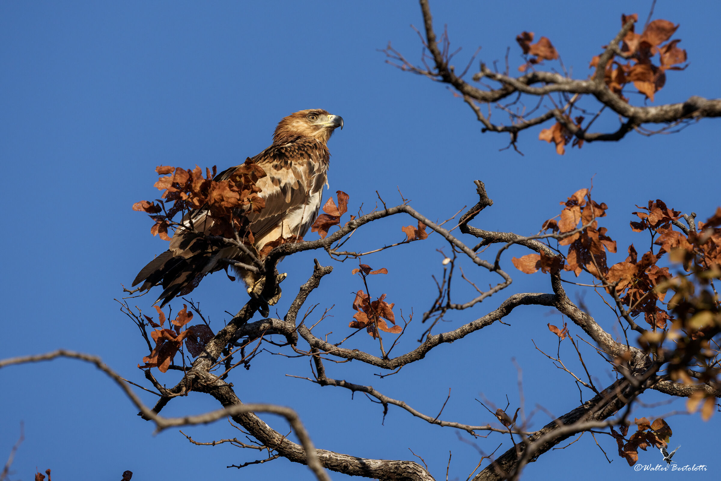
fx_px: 8010
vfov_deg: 3.4
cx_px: 360
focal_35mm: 400
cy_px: 240
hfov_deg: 5.2
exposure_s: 1/3200
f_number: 4.5
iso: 250
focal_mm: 400
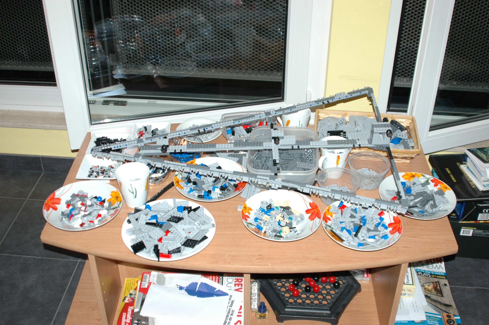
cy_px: 162
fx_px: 570
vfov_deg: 31.8
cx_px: 244
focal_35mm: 42
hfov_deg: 46.4
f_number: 3.5
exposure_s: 1/60
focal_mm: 28
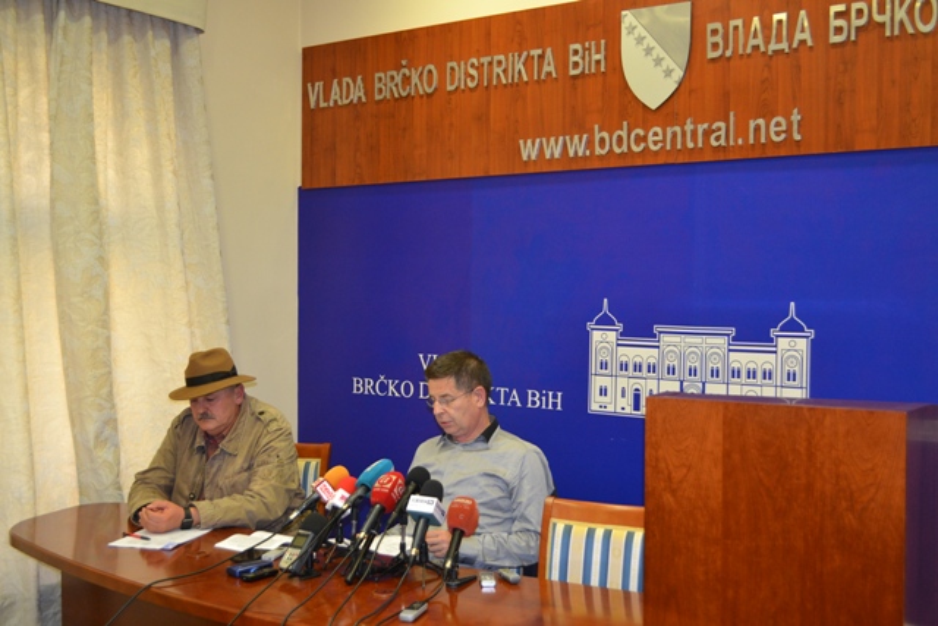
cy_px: 313
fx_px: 1016
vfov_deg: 34.2
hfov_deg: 49.5
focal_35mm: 39
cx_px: 469
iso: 720
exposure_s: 1/60
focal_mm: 26
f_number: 4.2
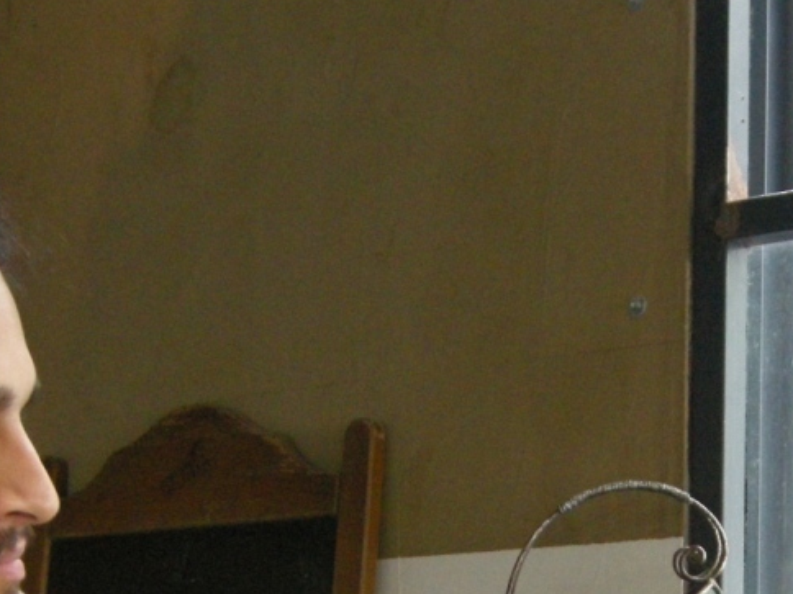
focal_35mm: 74
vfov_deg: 19.3
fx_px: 1695
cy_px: 601
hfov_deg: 26.2
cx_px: 503
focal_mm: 7.5
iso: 400
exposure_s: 1/39.8
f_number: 2.7
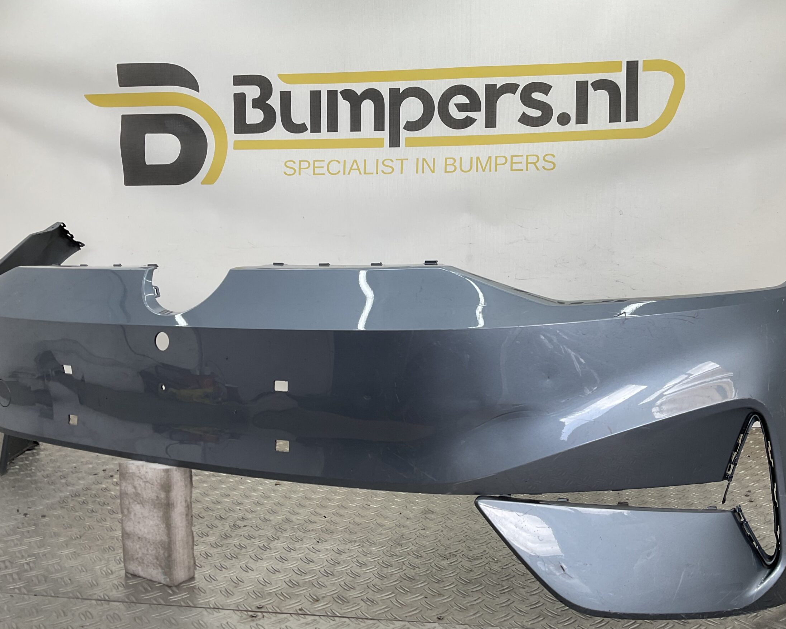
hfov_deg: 54.2
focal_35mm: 33
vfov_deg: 44.5
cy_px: 330
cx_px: 424
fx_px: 768
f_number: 1.8
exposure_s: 1/130
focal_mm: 3
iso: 16
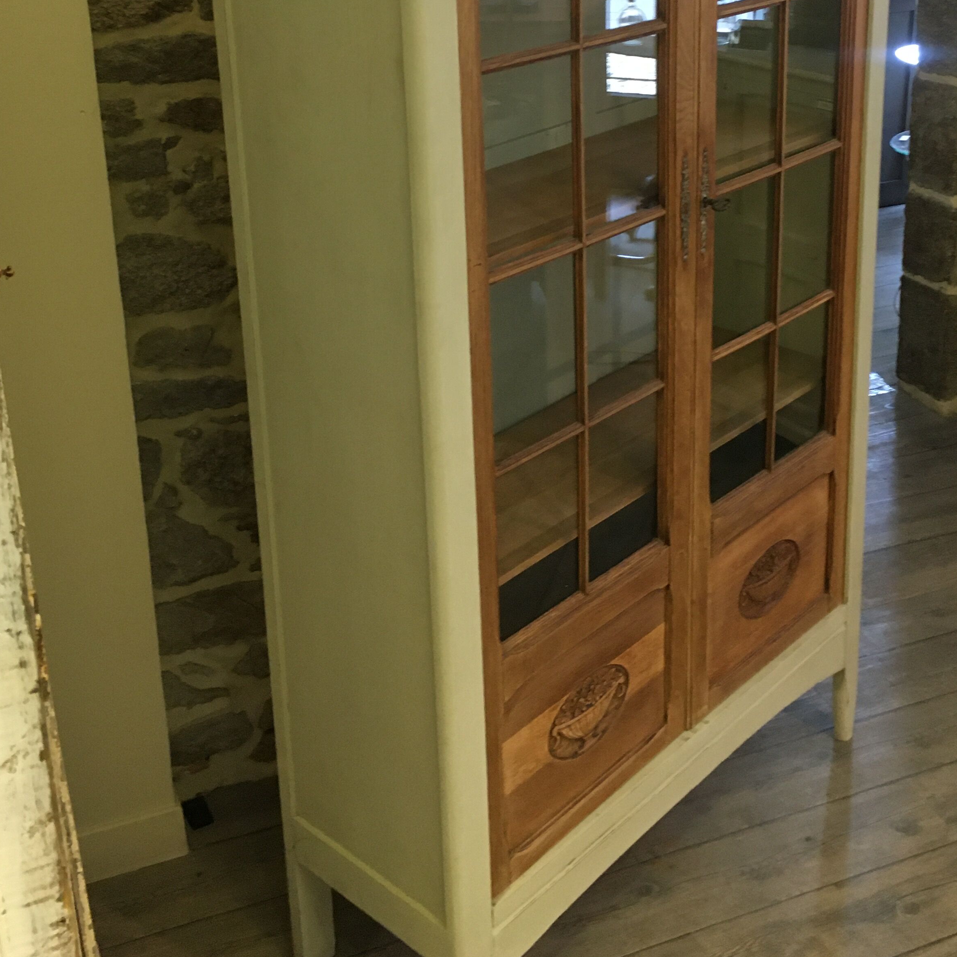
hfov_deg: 38.3
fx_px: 1376
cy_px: 194
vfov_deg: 37.0
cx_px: 507
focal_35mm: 44
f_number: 2.2
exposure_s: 1/20
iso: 200
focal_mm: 4.15
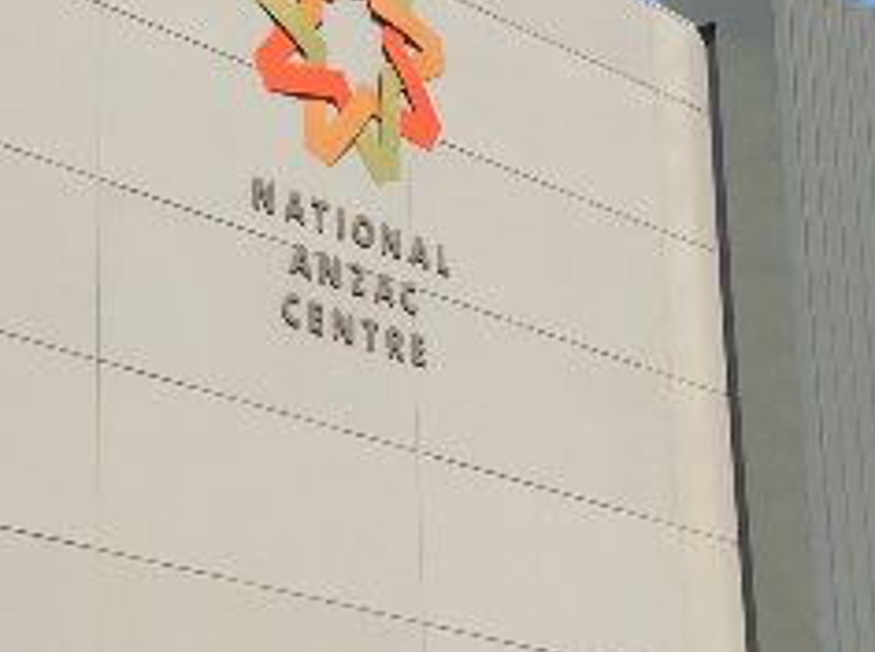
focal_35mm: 100
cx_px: -26
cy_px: 417
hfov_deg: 19.1
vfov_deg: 14.7
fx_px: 2523
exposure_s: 1/1590
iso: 32
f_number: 2.4
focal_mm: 3.3
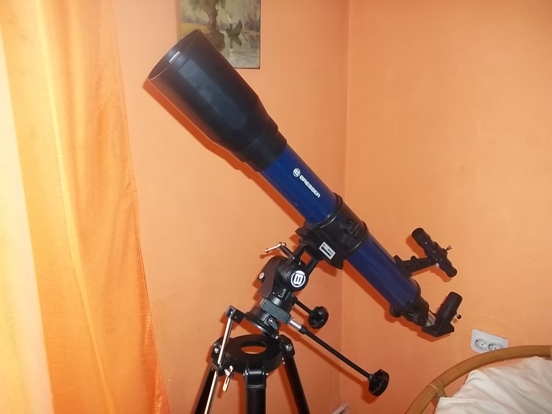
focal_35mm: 32
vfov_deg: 44.2
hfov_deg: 56.8
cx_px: 276
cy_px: 207
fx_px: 510
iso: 160
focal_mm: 5.7
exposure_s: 1/30
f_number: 2.9
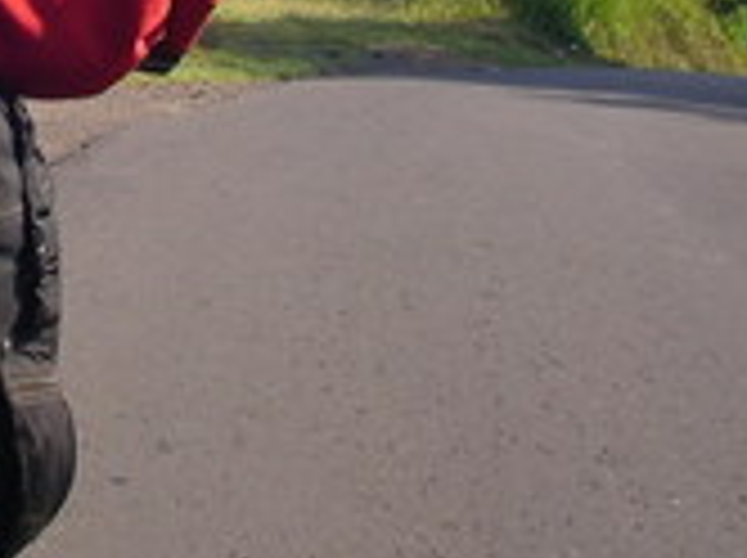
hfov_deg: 19.1
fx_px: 2155
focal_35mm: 100
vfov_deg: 14.5
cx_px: -4
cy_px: -14
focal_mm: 5.7
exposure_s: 1/100
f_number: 6.9
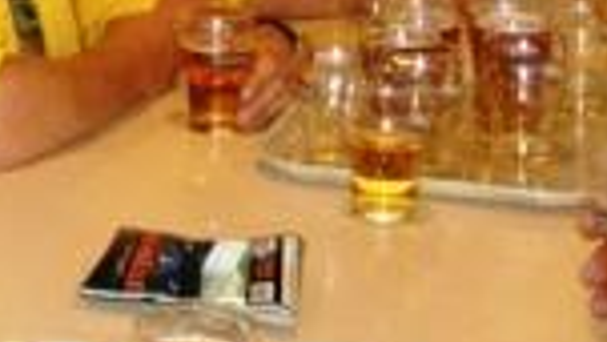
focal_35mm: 113
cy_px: -205
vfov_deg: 10.3
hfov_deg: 17.6
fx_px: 1819
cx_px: -213
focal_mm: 7.18
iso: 200
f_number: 3
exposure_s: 1/45
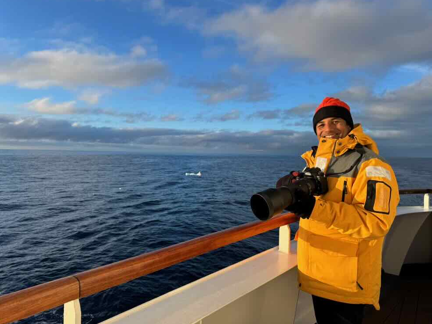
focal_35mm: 25
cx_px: 225
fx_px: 312
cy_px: 157
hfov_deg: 69.4
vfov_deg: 54.9
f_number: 1.78
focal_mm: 6.76
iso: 80
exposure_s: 1/2105
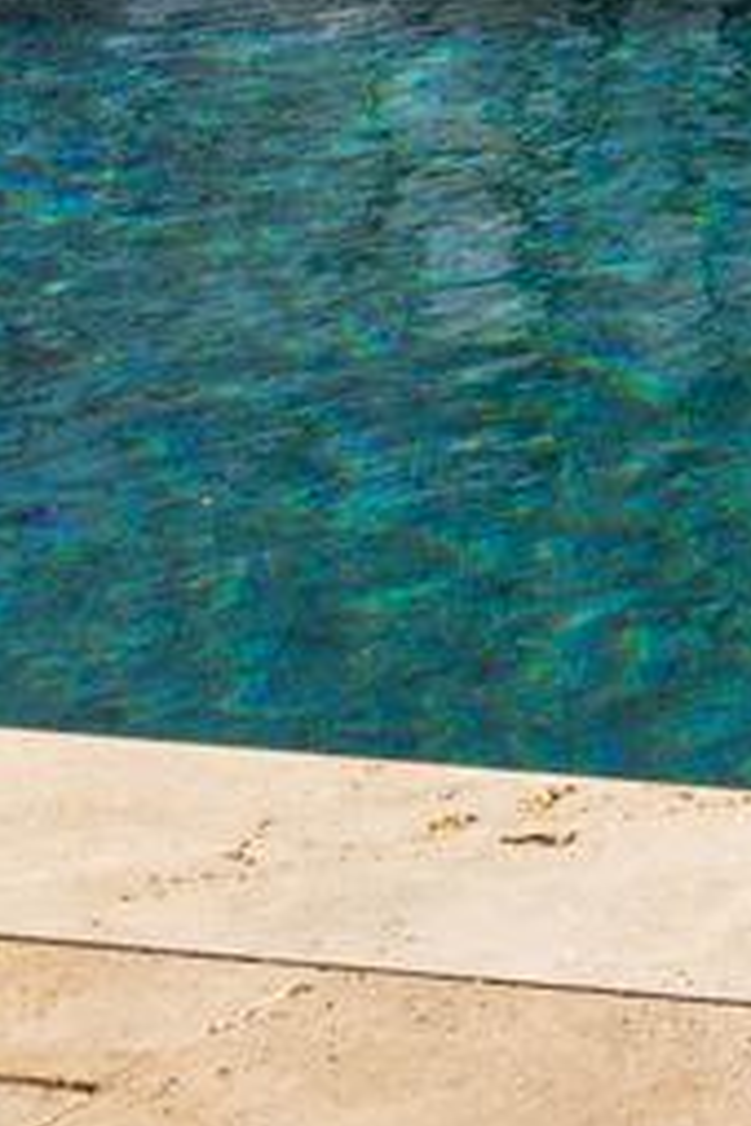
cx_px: 3874
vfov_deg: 7.8
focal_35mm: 241
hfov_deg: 4.7
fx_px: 7541
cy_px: -1848
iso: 250
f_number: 9
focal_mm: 30
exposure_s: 1/160
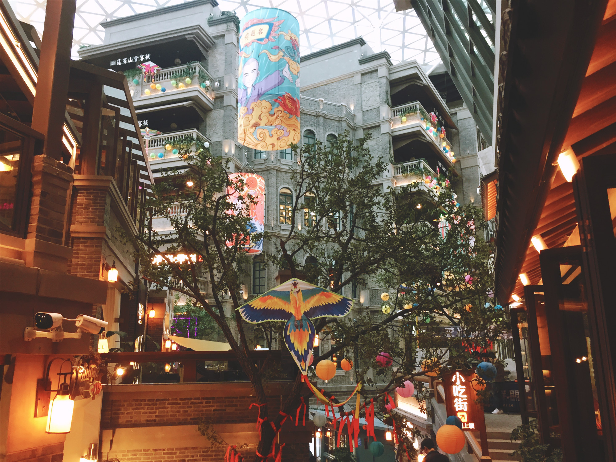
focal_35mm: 29
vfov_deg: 48.2
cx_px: 308
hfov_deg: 61.7
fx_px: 516
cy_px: 231
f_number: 2.2
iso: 100
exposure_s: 1/33
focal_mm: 4.15
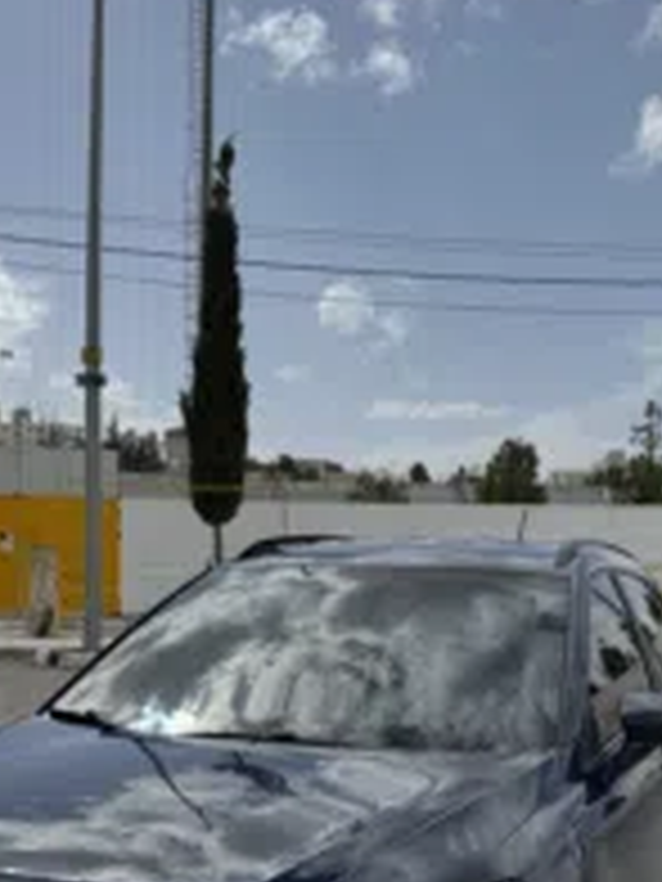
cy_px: 688
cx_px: 347
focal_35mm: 49
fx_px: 1249
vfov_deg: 37.7
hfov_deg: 29.7
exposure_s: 1/7937
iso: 80
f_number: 1.78
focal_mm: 6.76
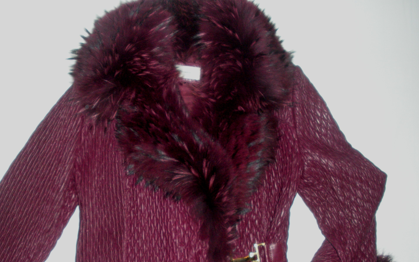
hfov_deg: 40.8
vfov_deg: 26.1
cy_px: 186
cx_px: 163
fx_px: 560
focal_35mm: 49
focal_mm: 6.3
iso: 295
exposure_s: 1/60
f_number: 3.5
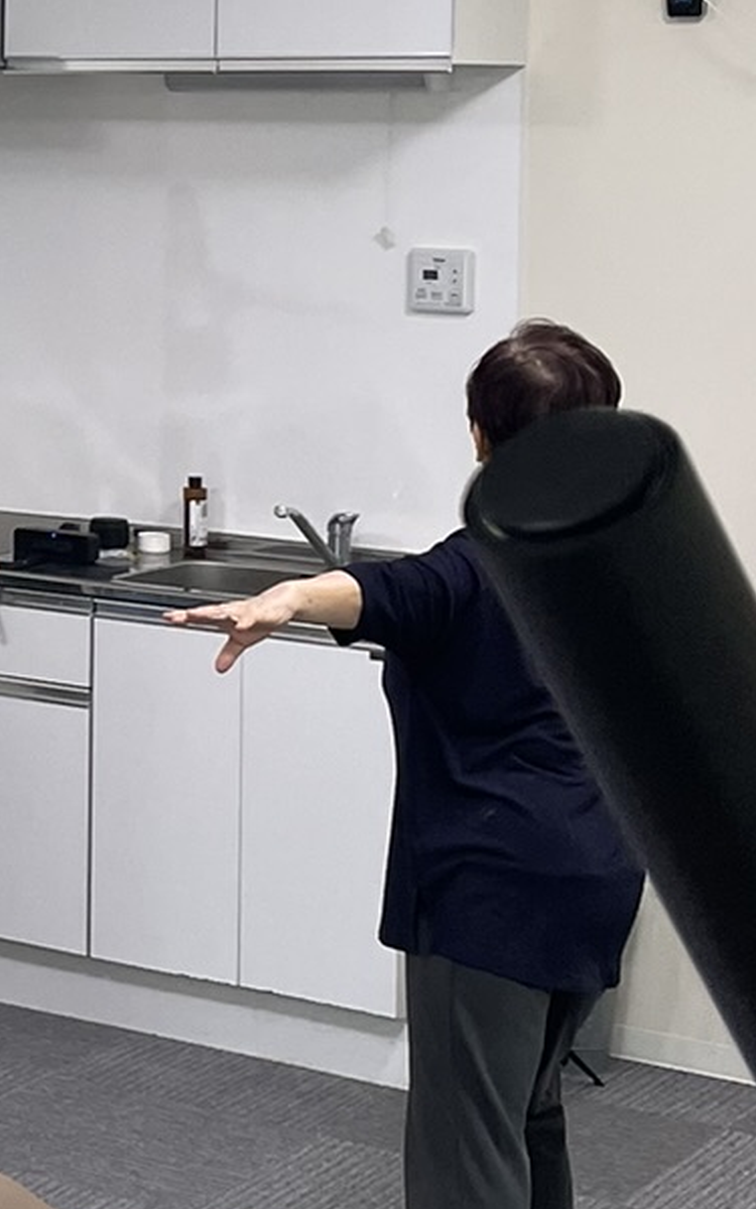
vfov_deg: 21.8
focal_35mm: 94
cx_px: -534
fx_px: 3099
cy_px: 236
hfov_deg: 12.8
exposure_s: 1/100
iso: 100
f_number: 1.6
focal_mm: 4.2
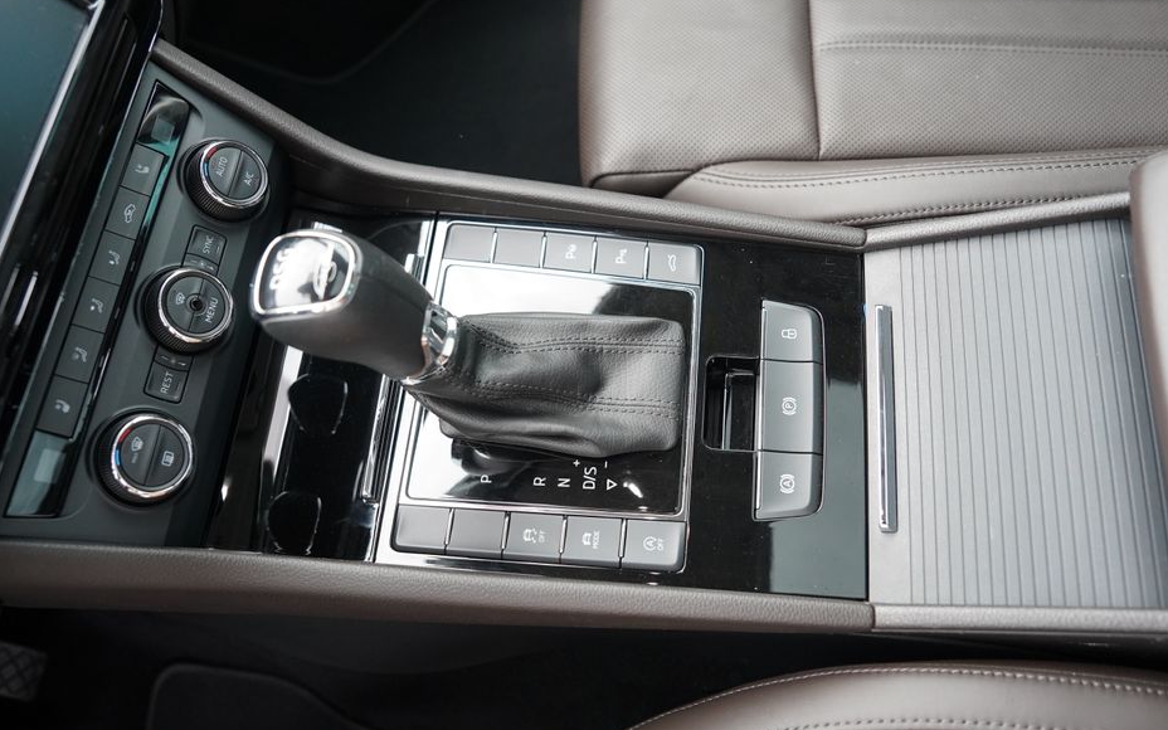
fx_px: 859
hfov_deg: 68.4
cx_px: 561
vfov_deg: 46.0
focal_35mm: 27
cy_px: 351
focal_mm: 24
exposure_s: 1/160
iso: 1600
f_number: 4
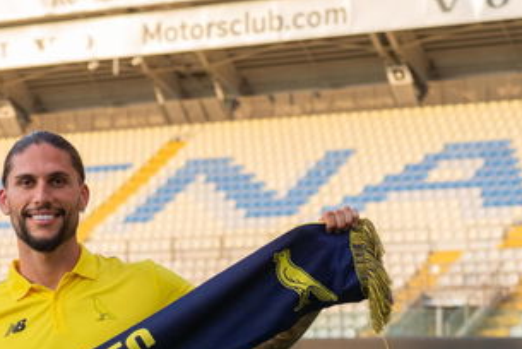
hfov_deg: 14.4
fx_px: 2046
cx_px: 68
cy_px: 375
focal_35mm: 141
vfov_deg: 9.7
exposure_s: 1/1000
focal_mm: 52
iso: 1250
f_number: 4
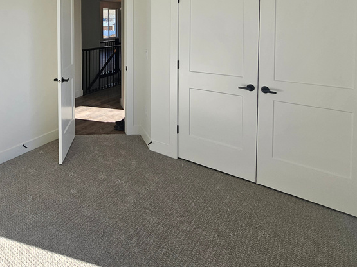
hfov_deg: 65.6
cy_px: 33
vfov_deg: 51.1
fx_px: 247
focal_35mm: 24
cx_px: 75
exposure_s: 1/294
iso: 64
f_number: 2.2
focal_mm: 2.2
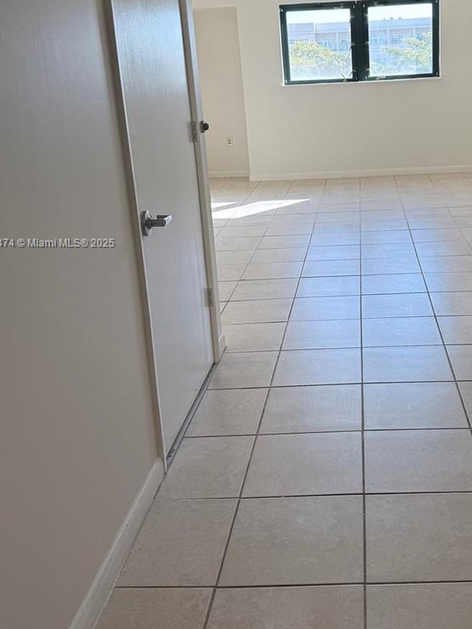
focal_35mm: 39
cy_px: 244
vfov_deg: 47.5
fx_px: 709
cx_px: 342
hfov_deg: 36.2
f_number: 1.78
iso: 80
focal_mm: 6.76
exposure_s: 1/299
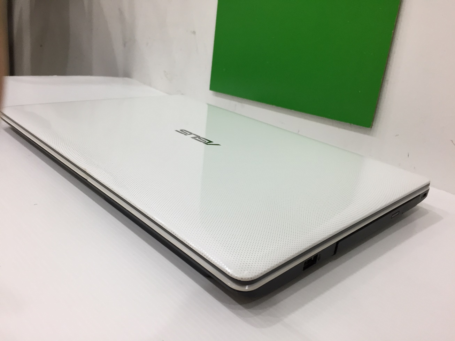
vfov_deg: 48.2
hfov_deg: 61.7
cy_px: 170
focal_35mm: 29
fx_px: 381
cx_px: 228
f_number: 2.2
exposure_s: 1/33
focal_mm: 4.15
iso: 50
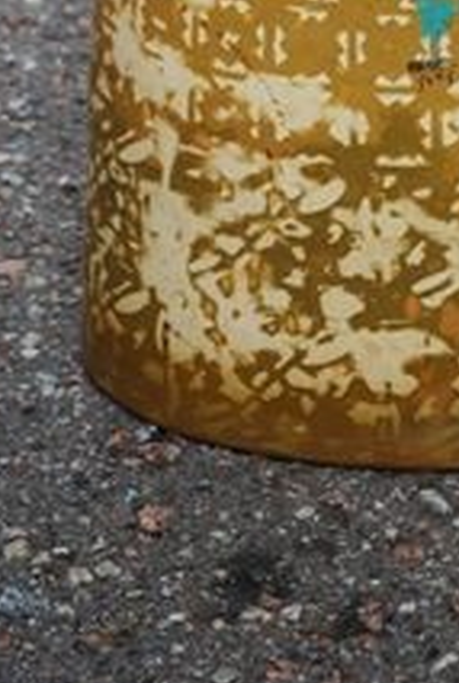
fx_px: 4404
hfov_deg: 6.0
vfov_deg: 8.7
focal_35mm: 231
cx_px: 343
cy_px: -257
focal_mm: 55
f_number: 5.6
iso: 100
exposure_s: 1/125
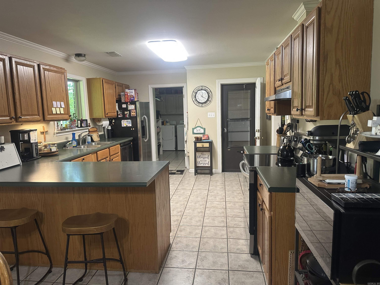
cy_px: 142
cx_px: 190
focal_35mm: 24
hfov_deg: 71.6
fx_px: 263
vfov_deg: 56.8
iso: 200
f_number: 1.78
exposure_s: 1/60
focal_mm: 6.86
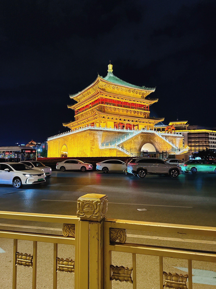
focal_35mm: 24
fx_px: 200
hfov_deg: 56.8
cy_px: 144
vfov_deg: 71.6
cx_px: 108
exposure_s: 1/60
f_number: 1.78
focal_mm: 6.76
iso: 800
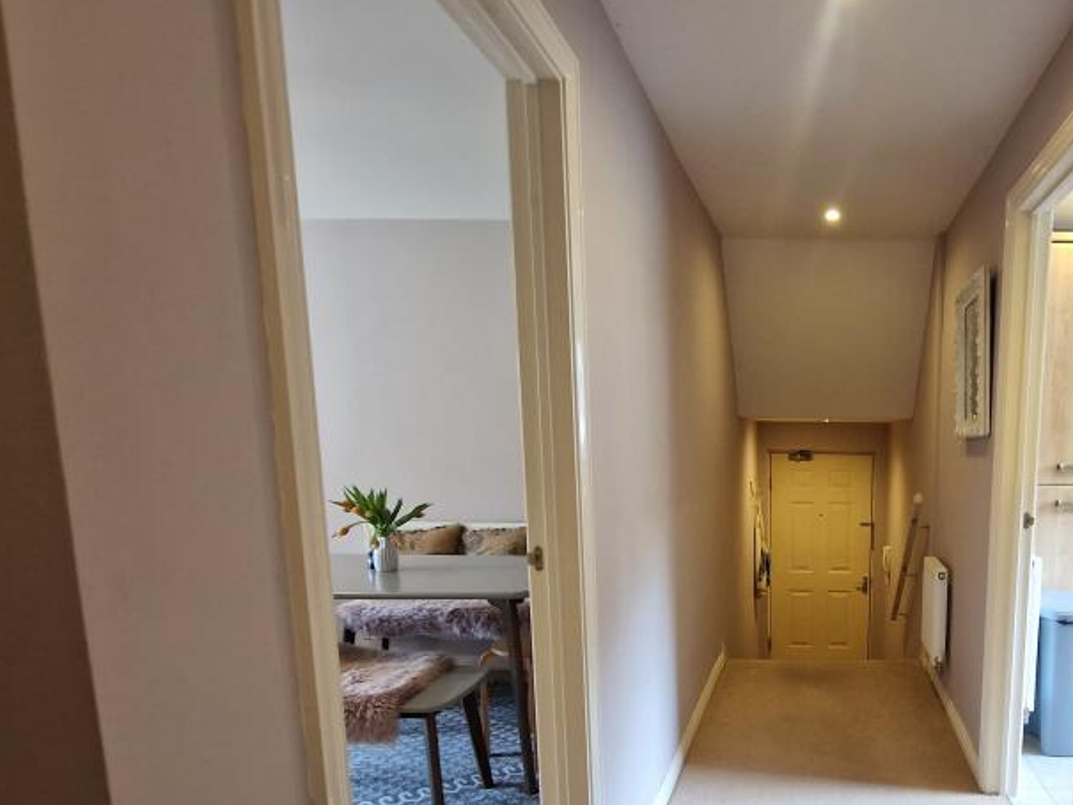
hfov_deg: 70.8
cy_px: 557
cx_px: 814
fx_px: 682
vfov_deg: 59.2
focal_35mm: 22
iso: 500
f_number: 2.2
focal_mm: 2.2
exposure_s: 1/33
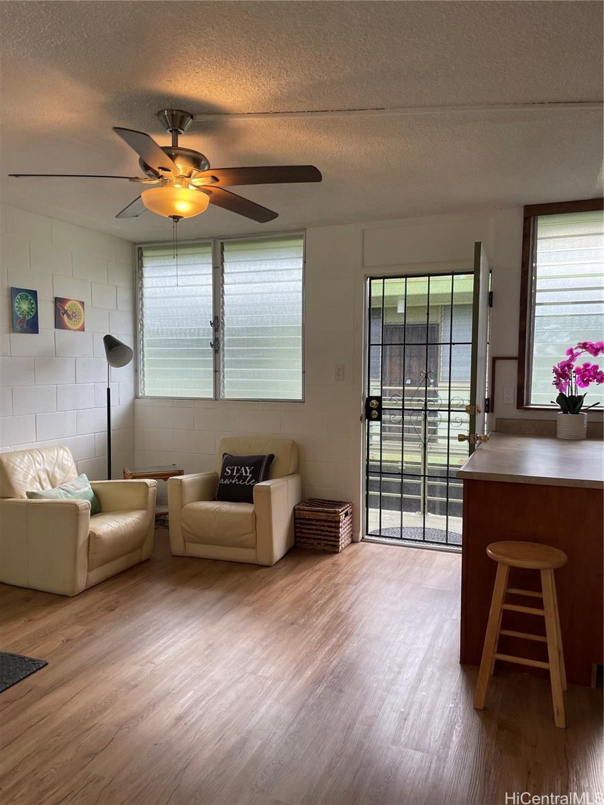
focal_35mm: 26
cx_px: 302
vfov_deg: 67.3
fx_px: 605
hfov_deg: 53.1
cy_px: 402
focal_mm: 4.2
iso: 40
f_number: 1.6
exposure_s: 1/120
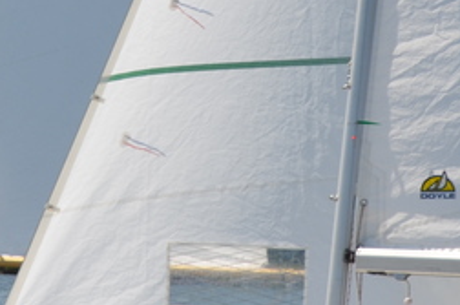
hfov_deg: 5.2
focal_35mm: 396
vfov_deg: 3.5
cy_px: -75
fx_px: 5051
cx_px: 5
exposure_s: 1/320
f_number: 9
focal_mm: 65
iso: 100
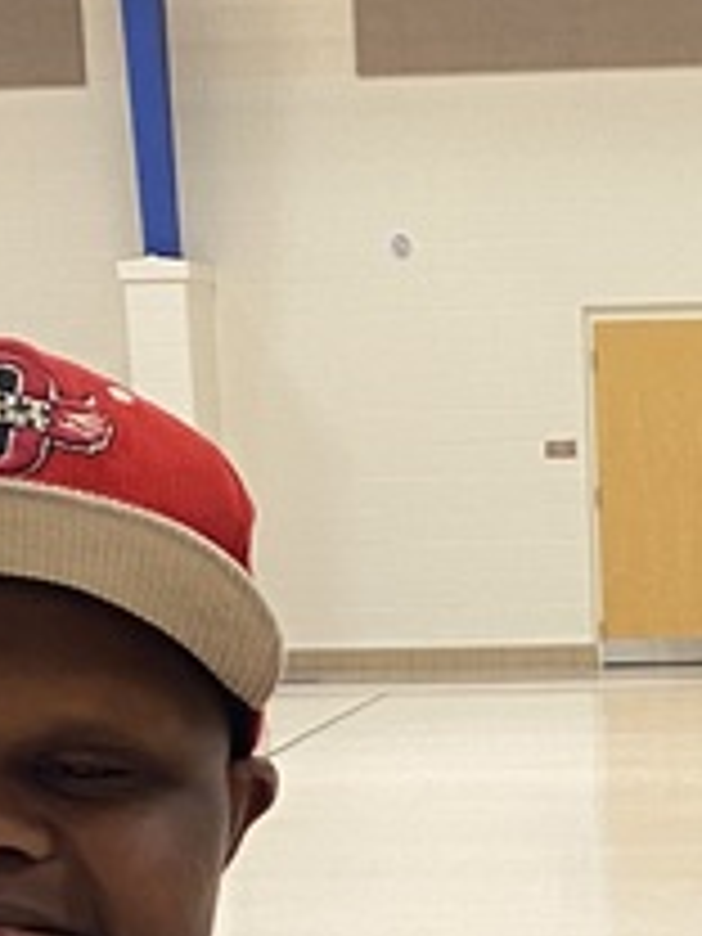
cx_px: 720
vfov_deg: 13.9
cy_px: 1616
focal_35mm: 128
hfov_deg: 11.5
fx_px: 3461
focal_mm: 4.25
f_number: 1.8
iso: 160
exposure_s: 1/60
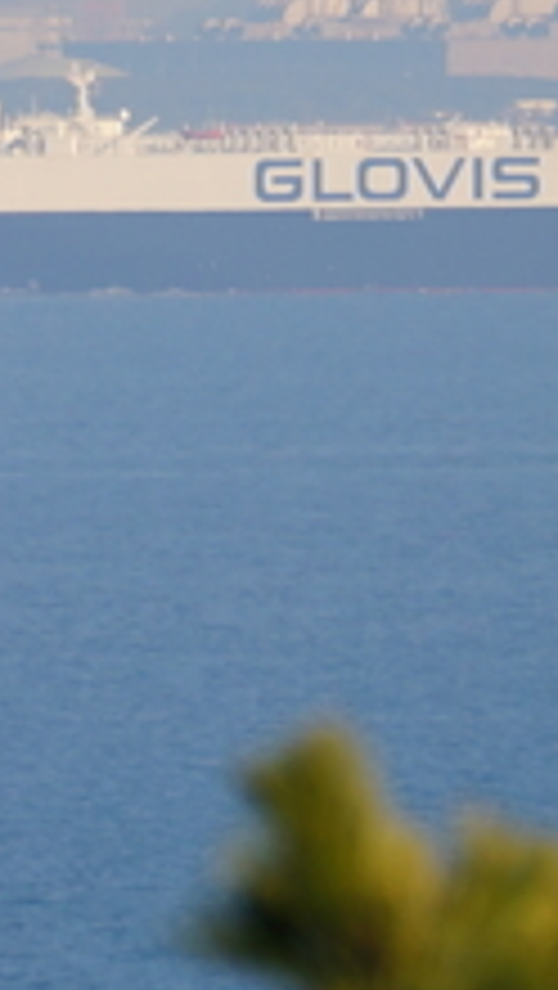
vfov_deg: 1.0
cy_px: 184
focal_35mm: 2197
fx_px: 57701
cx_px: -446
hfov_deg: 0.6
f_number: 5.6
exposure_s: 1/500
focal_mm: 300
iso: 125
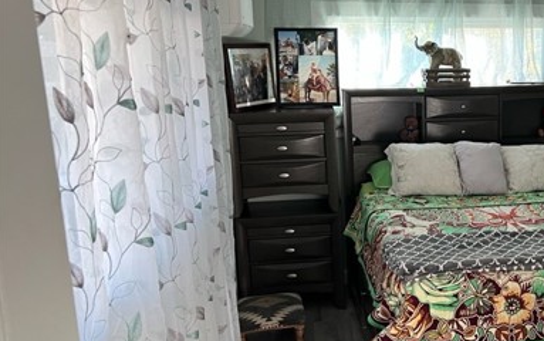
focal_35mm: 46
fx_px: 682
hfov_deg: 41.2
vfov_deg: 28.0
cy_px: 196
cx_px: 452
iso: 125
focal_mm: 5.7
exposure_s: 1/93
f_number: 1.5
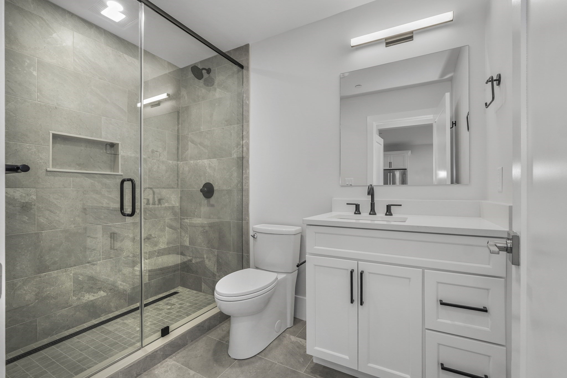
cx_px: 284
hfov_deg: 100.4
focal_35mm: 15
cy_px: 189
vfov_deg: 77.3
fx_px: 236
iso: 100
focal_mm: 10
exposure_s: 1/5
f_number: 8
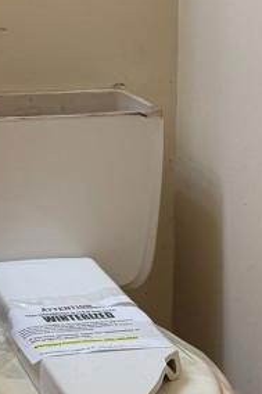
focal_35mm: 90
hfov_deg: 13.9
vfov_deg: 21.3
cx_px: -175
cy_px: -61
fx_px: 984
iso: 160
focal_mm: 6.76
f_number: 1.78
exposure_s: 1/120
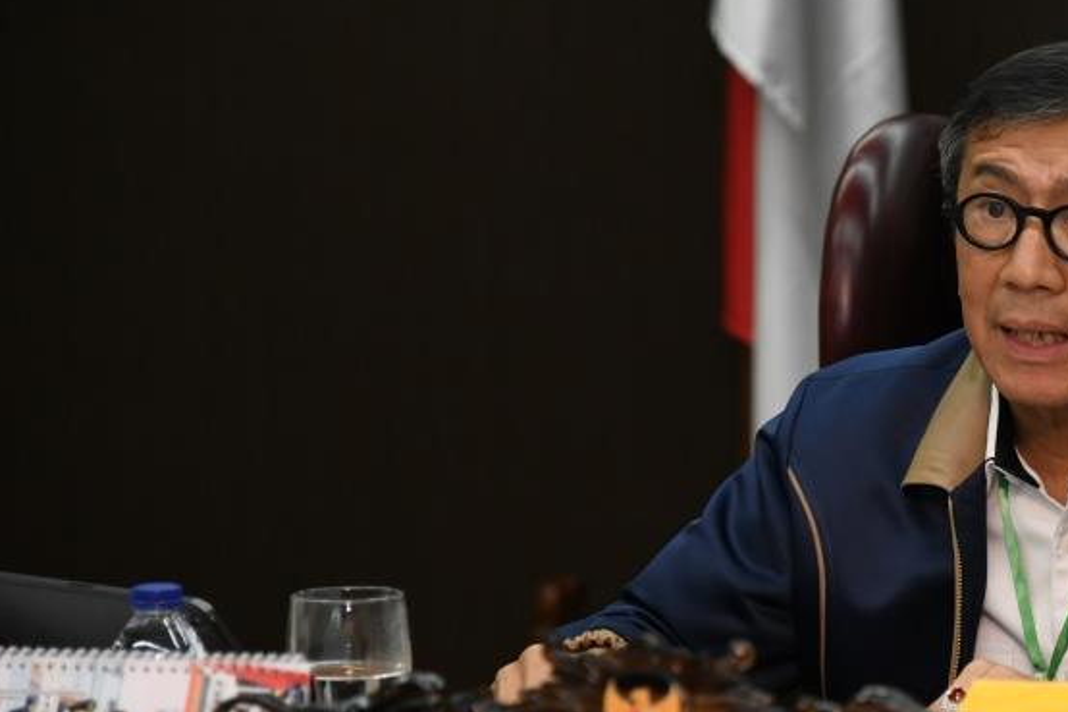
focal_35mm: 222
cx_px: 894
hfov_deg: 9.2
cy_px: 460
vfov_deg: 6.2
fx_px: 6584
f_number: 4
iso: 1600
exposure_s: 1/80
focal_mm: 120
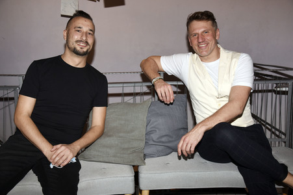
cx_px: 146
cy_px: 98
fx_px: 325
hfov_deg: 48.5
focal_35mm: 40
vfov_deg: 33.4
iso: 640
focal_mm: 40
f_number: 6.3
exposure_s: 1/125
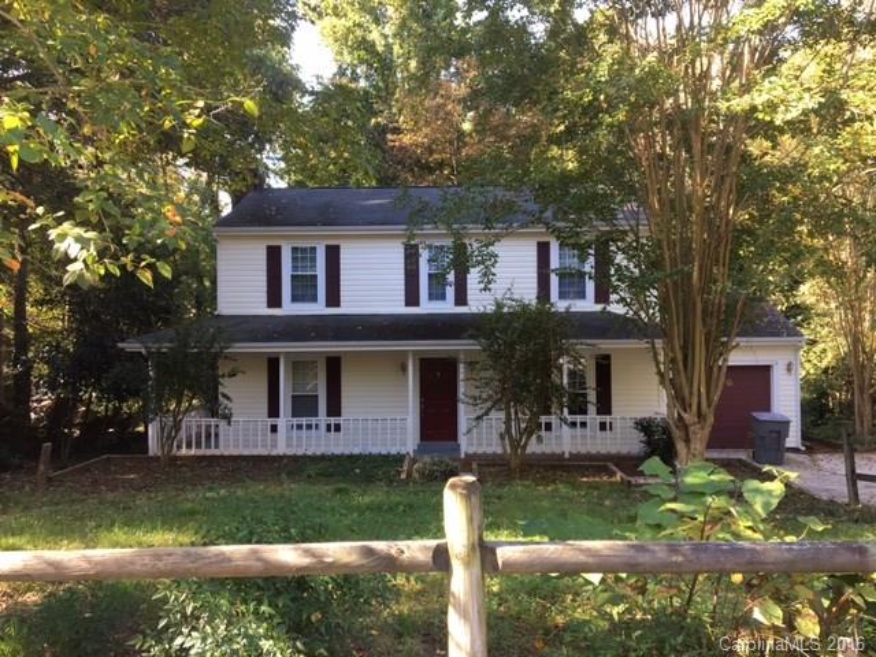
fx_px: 734
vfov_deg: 48.2
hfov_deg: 61.7
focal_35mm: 29
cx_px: 438
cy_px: 328
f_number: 2.2
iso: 25
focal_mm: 4.15
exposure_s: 1/60
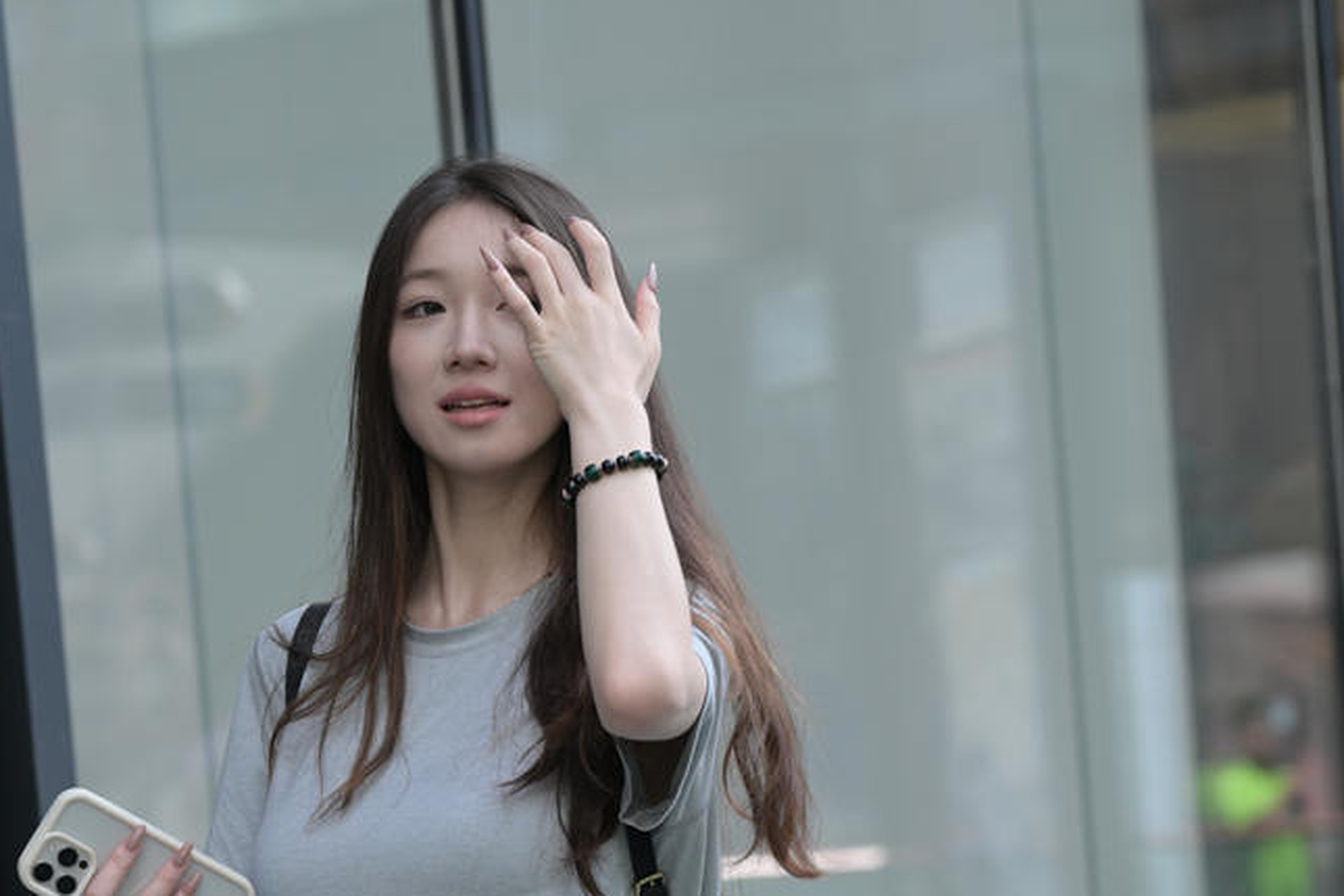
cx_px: 700
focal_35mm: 178
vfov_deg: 7.6
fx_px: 6645
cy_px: 1248
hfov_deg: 11.5
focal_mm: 85
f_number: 3.5
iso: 250
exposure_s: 1/500
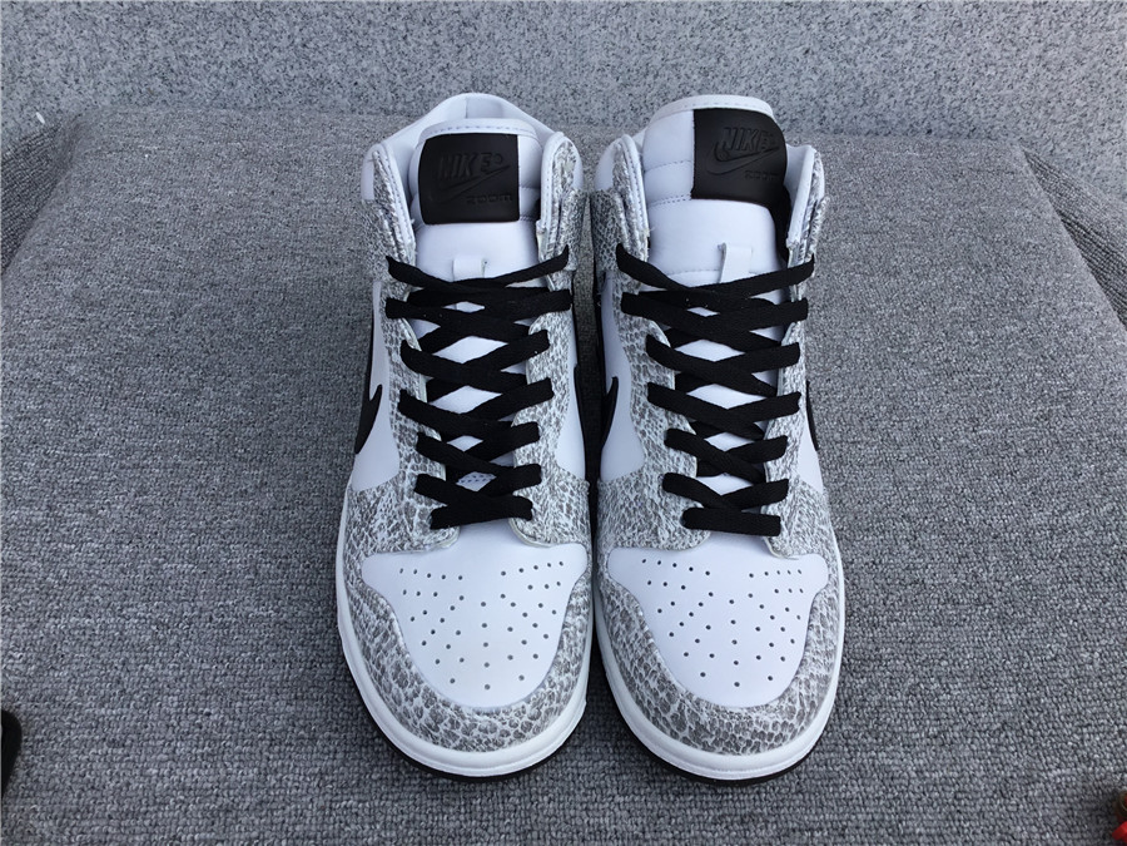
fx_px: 1009
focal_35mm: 31
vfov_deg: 45.4
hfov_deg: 58.4
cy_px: 423
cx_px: 564
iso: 25
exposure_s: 1/479
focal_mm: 3.3
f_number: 2.4
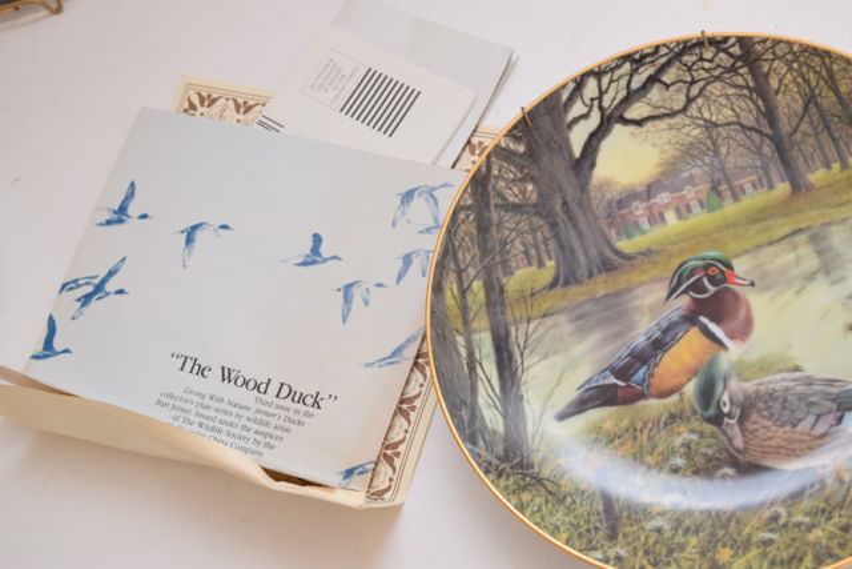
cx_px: 426
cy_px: 284
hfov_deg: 35.0
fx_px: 1349
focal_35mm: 57
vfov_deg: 23.8
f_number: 5.6
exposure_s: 1/125
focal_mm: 38
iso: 800
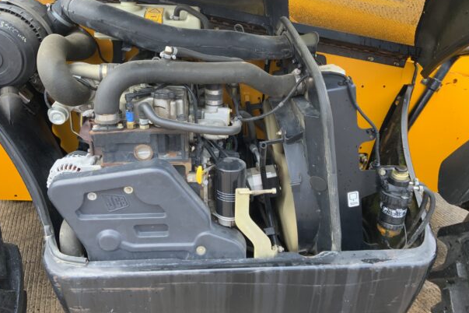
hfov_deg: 58.7
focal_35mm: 32
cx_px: 238
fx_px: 417
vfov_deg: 41.1
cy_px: 139
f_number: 1.8
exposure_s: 1/60
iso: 80
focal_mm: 3
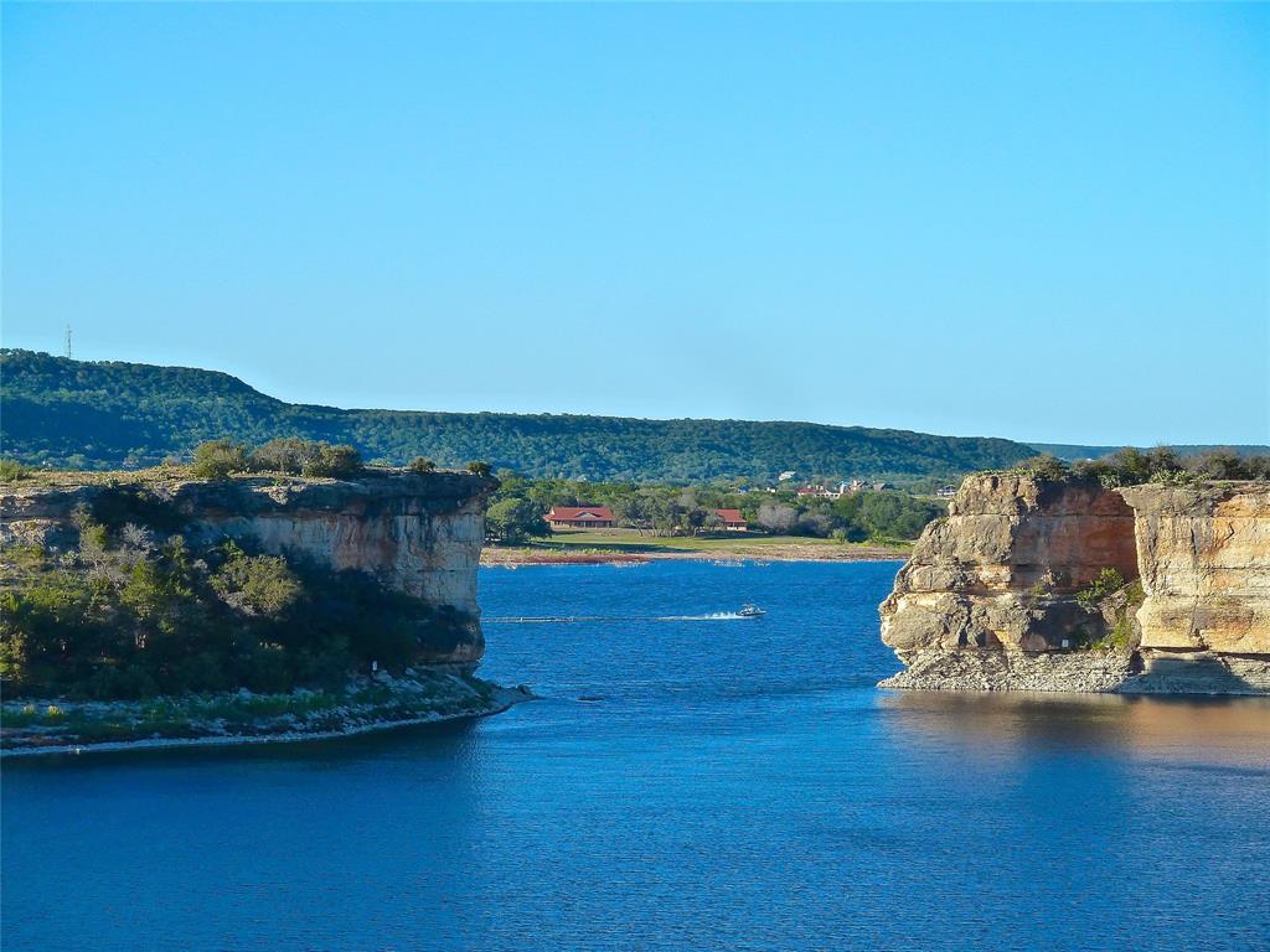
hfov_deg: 15.4
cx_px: 635
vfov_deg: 11.6
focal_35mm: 128
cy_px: 476
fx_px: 4696
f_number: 4.4
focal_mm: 21
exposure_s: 1/400
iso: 125
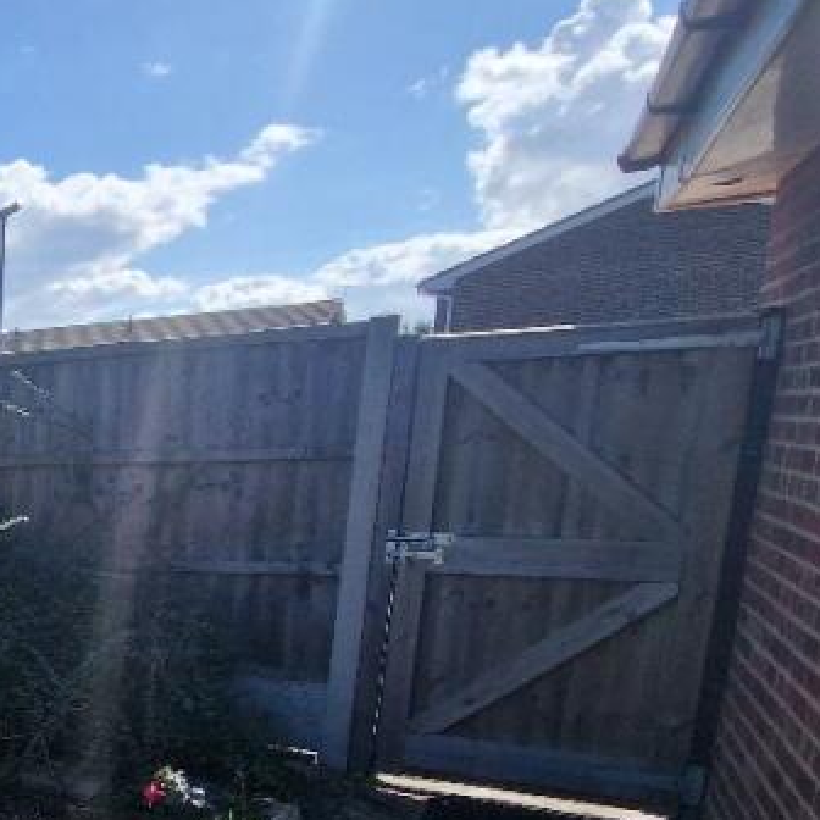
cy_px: 639
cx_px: -376
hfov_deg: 30.1
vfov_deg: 45.2
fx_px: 938
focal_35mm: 35
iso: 50
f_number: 2.2
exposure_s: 1/1816
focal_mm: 2.2
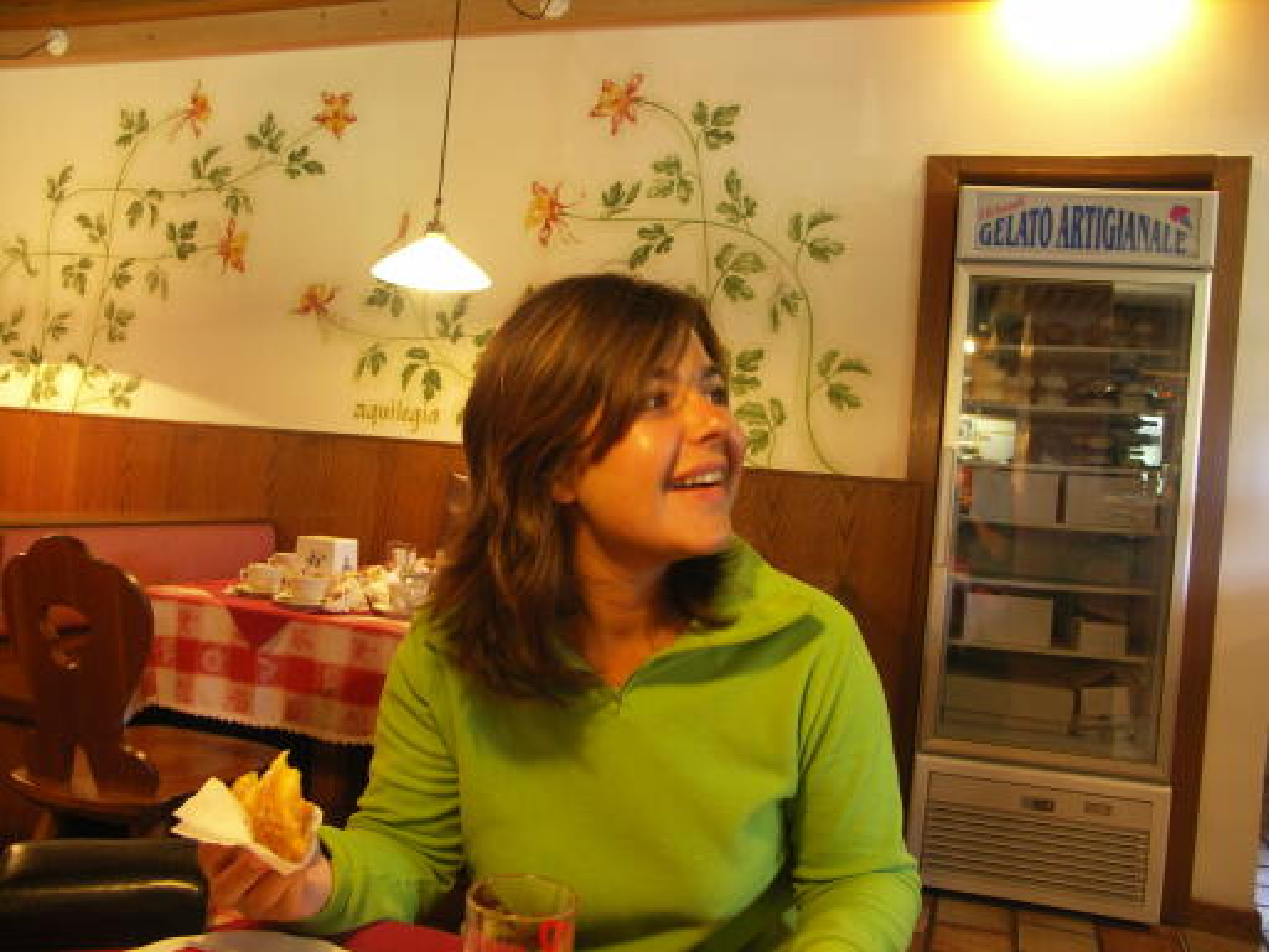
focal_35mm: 30
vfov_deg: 46.8
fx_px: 1100
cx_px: 634
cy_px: 476
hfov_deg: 60.0
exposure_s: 1/6
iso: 200
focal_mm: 7.8
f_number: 2.8
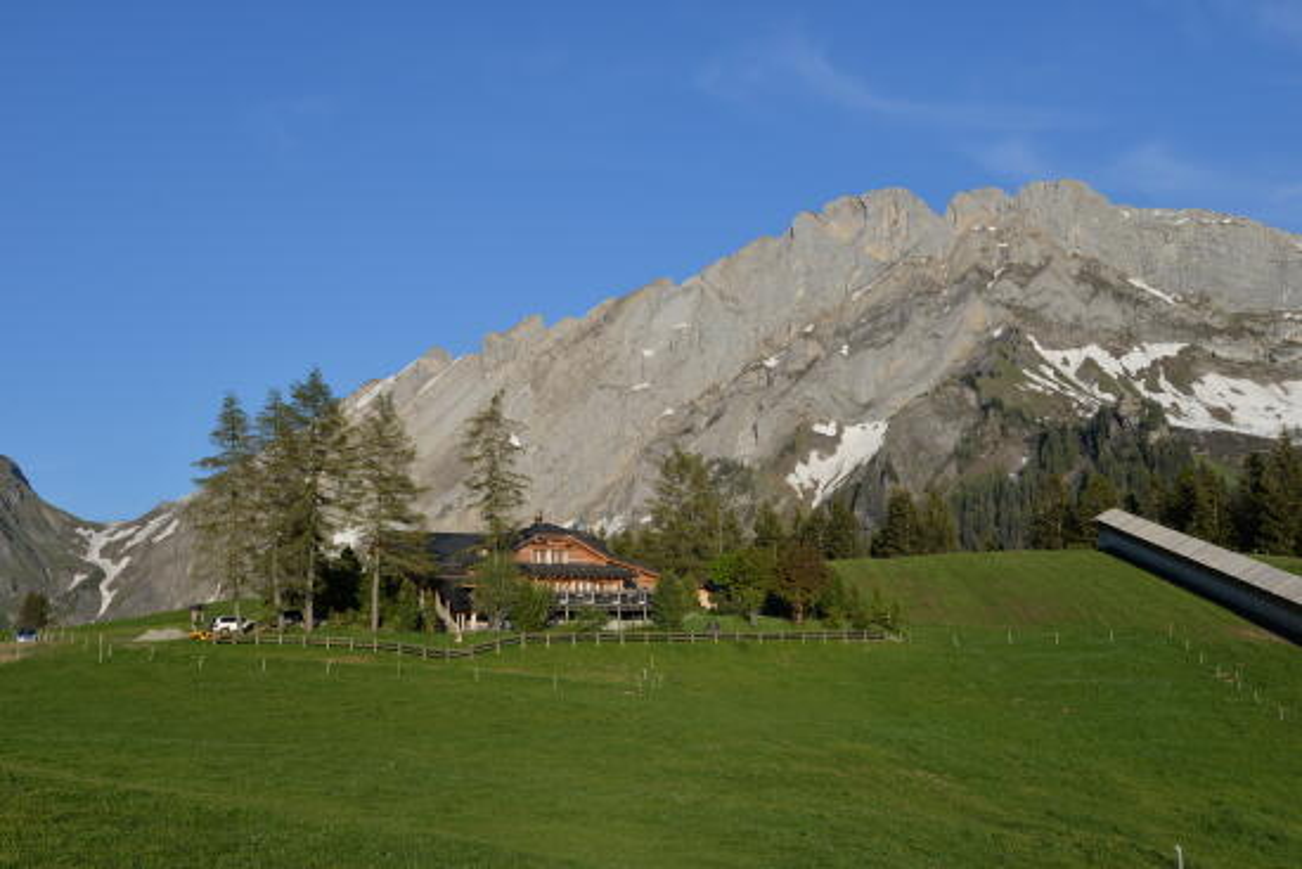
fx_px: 1736
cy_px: 434
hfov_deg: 41.1
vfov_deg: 28.1
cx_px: 651
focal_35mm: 48
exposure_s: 1/250
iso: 125
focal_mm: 48
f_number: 8
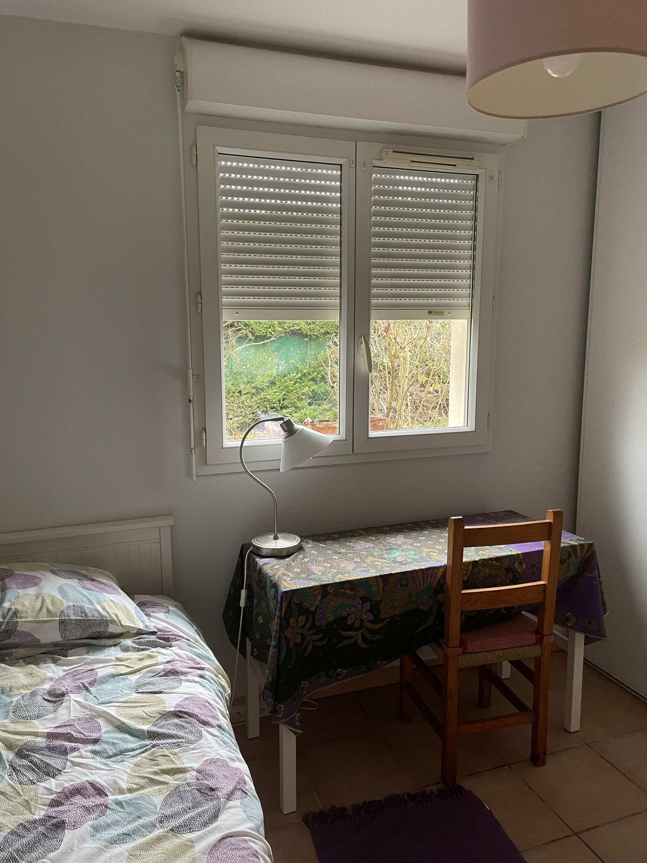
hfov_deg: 53.1
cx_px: 324
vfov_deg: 67.3
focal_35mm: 26
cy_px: 432
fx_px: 648
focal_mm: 4.2
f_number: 1.6
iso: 320
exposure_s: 1/50
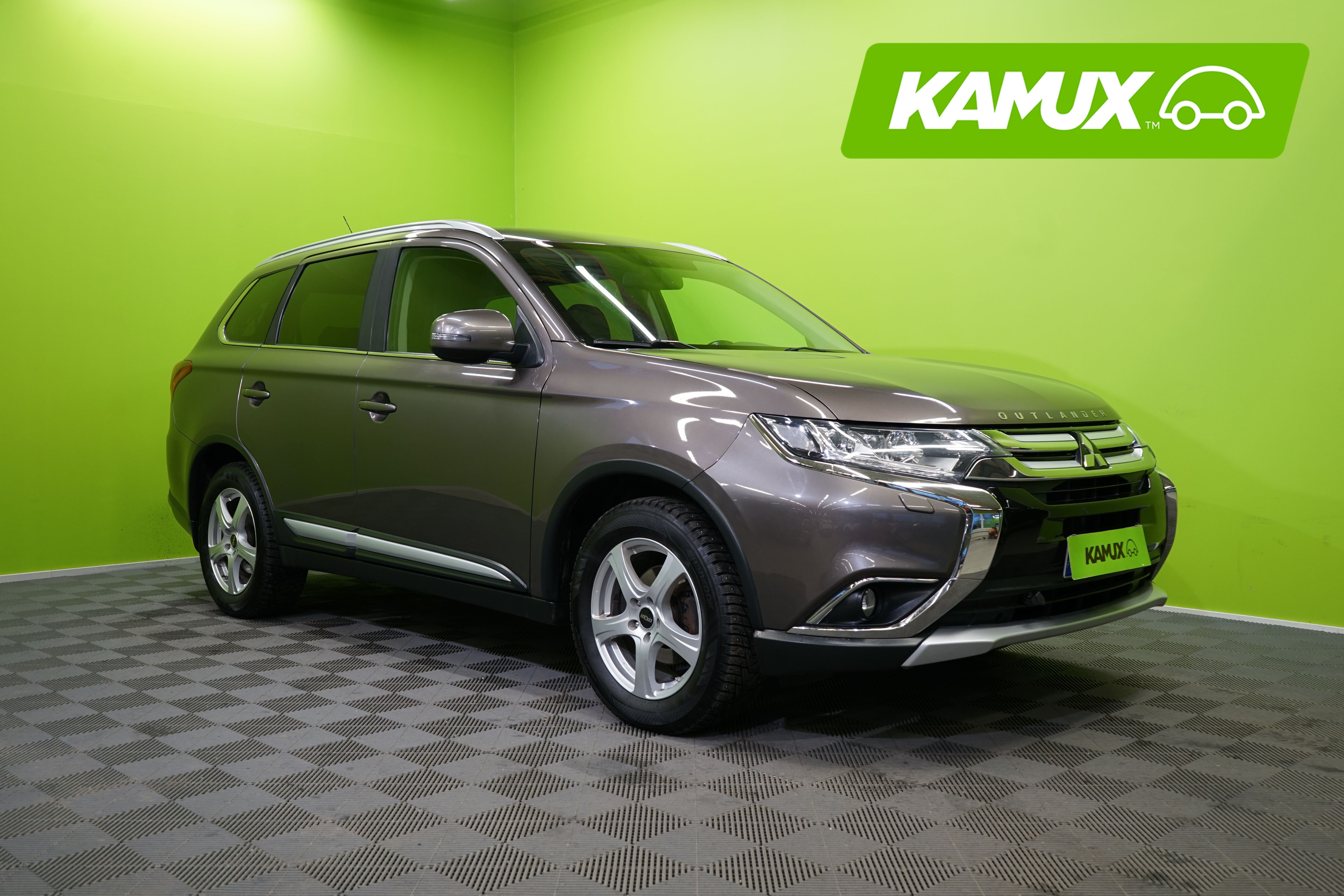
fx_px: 1269
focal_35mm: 34
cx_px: 672
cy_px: 448
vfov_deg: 38.9
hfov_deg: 55.8
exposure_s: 1/30
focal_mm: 34
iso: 500
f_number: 5.6
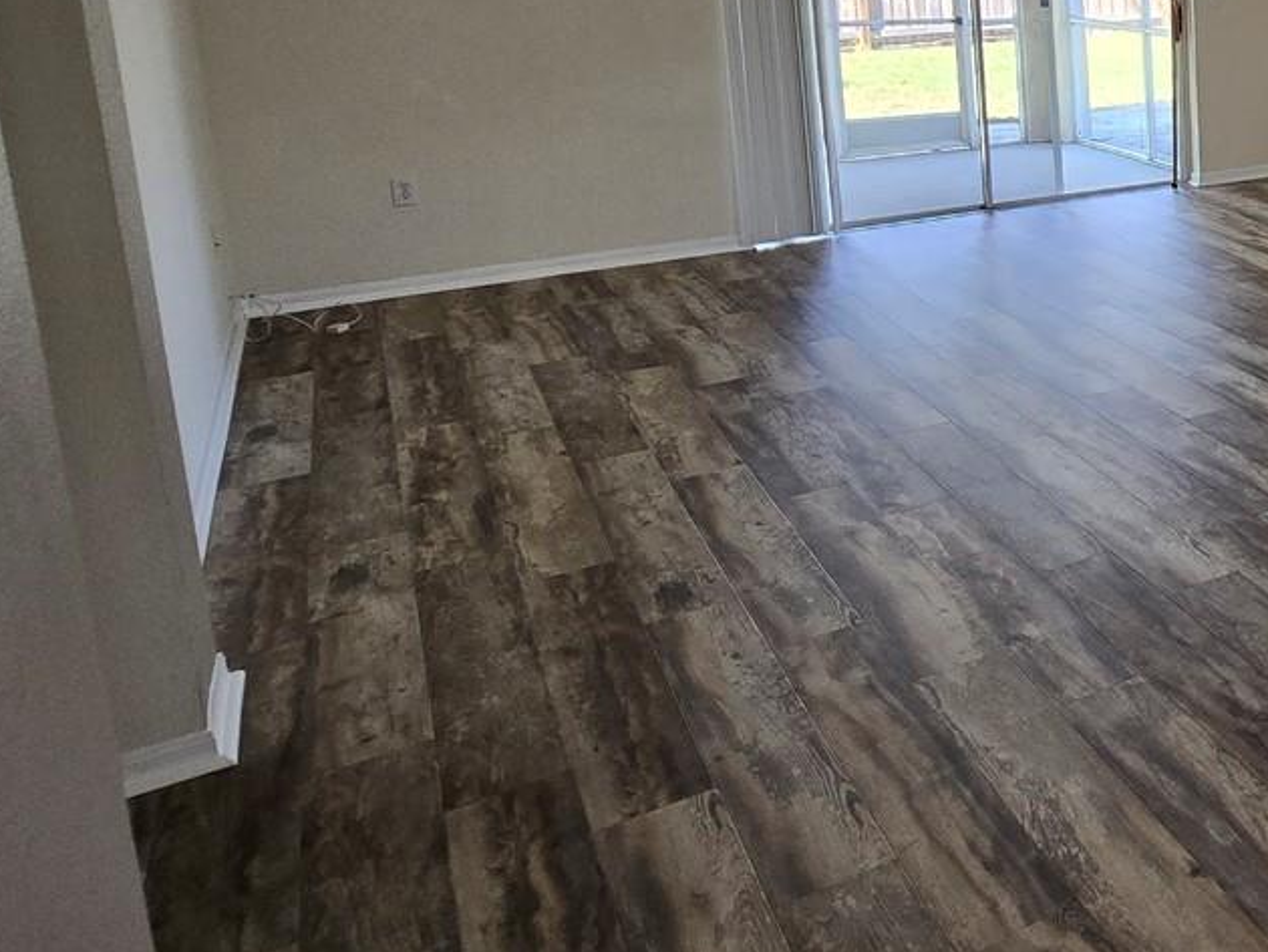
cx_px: 1564
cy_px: 119
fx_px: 1209
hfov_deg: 38.5
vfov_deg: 40.2
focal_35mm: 33
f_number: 2.2
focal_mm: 2.2
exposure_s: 1/60
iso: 80
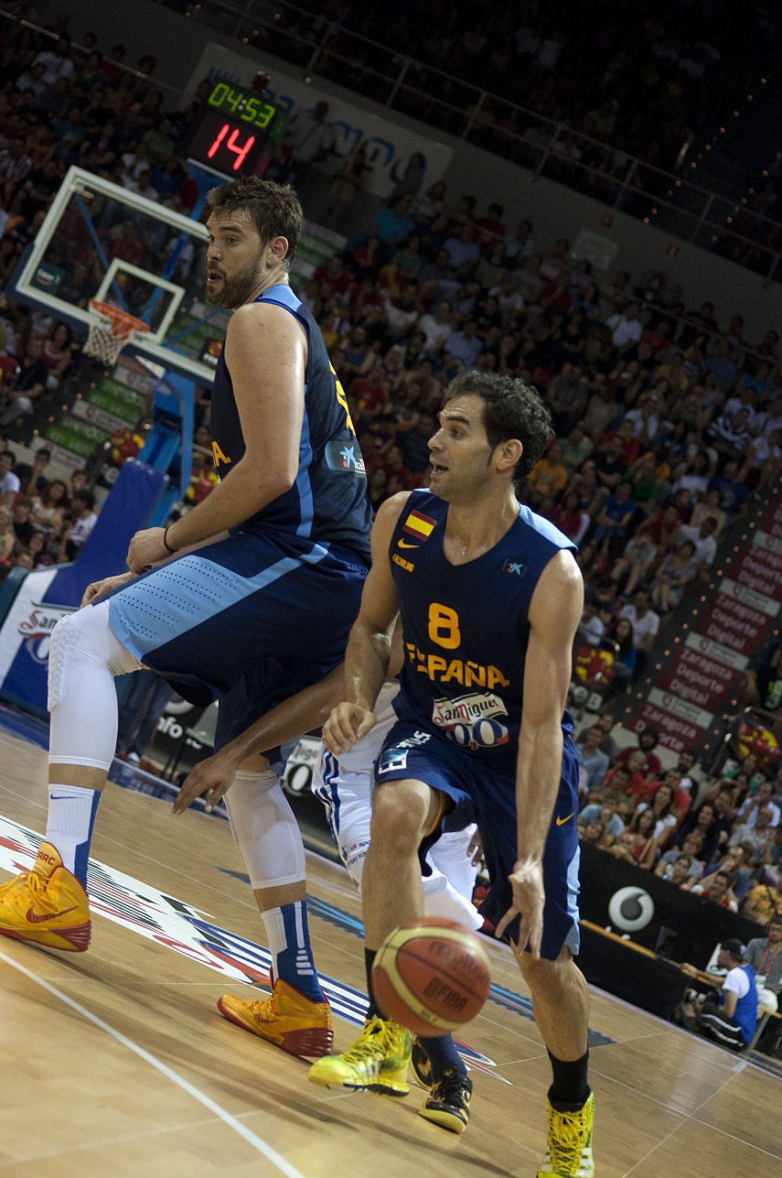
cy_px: 589
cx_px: 391
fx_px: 3821
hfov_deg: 11.7
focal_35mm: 117
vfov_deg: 17.5
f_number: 4
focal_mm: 78
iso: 1600
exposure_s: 1/500
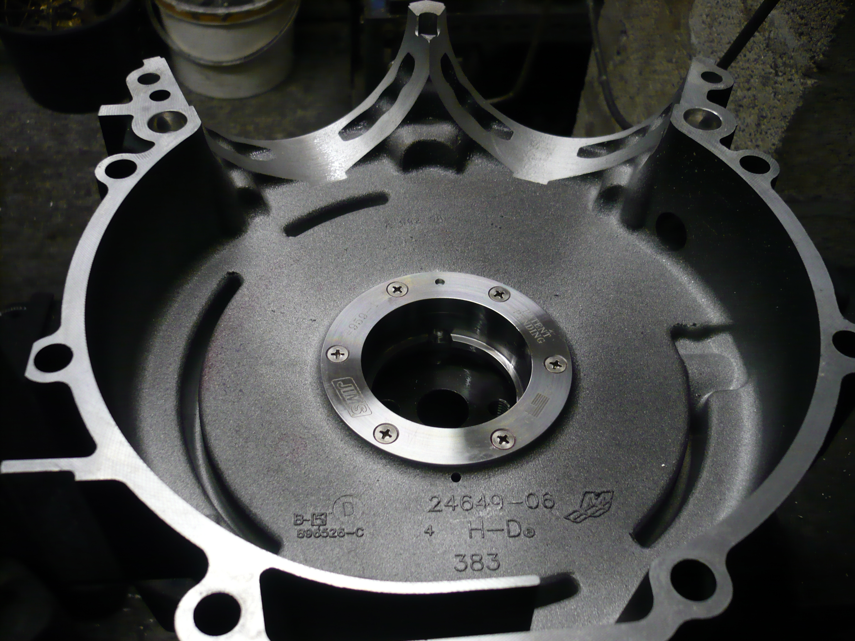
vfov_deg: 40.7
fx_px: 864
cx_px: 428
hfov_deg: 52.6
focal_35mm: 35
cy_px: 320
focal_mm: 5.8
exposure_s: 1/30
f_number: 2.8
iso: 200
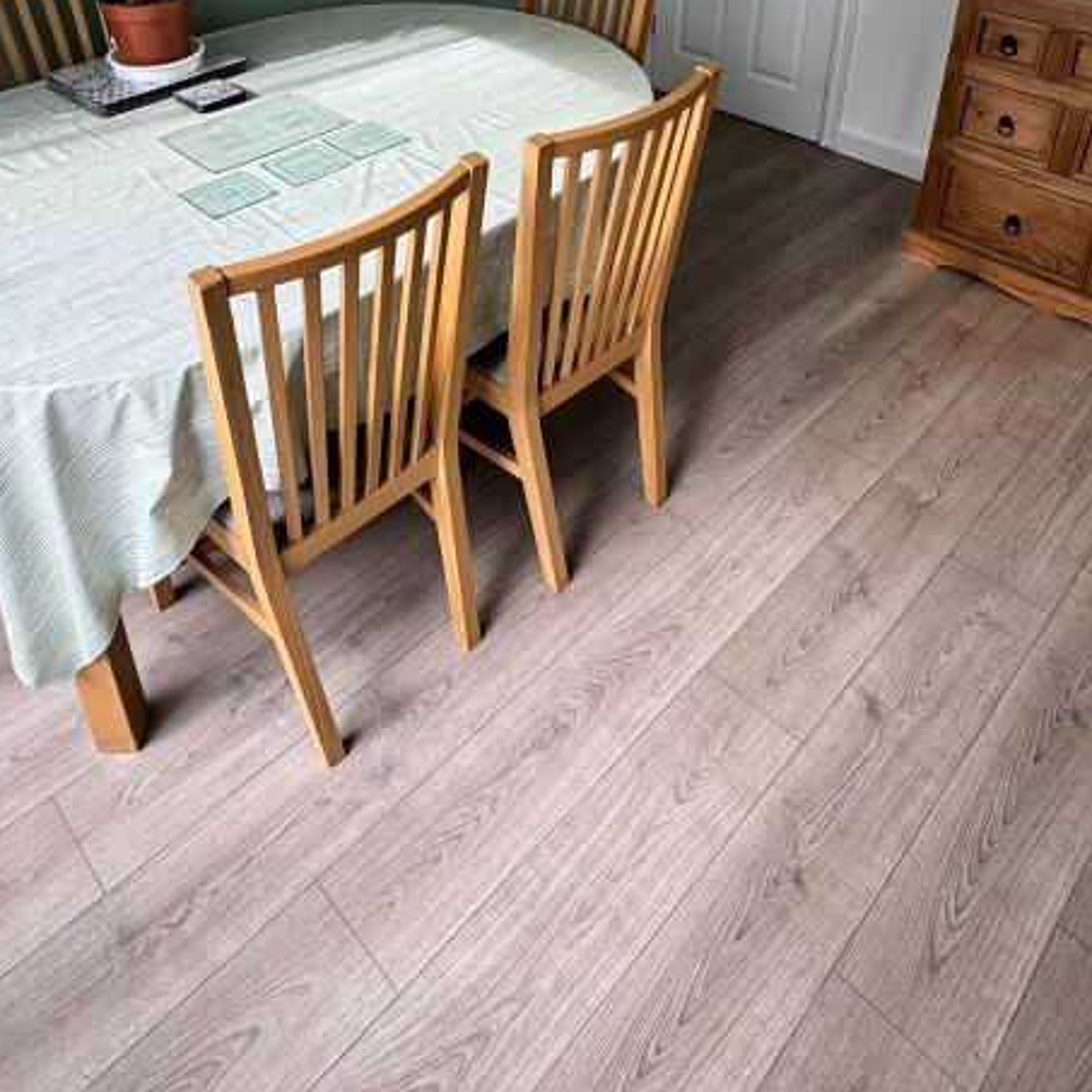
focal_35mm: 28
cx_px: 554
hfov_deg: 57.3
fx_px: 999
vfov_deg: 52.3
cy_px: 169
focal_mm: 2.22
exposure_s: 1/133
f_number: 2.2
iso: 40
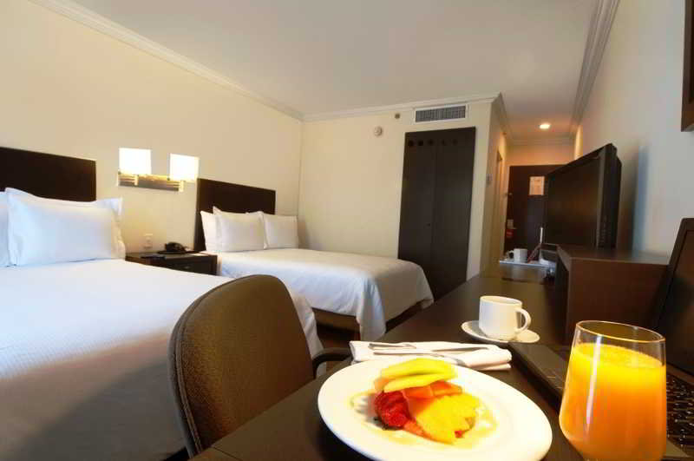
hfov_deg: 90.1
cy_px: 230
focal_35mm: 18
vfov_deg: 67.2
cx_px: 347
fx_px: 347
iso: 100
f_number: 11
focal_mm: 12
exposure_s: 1/1.25
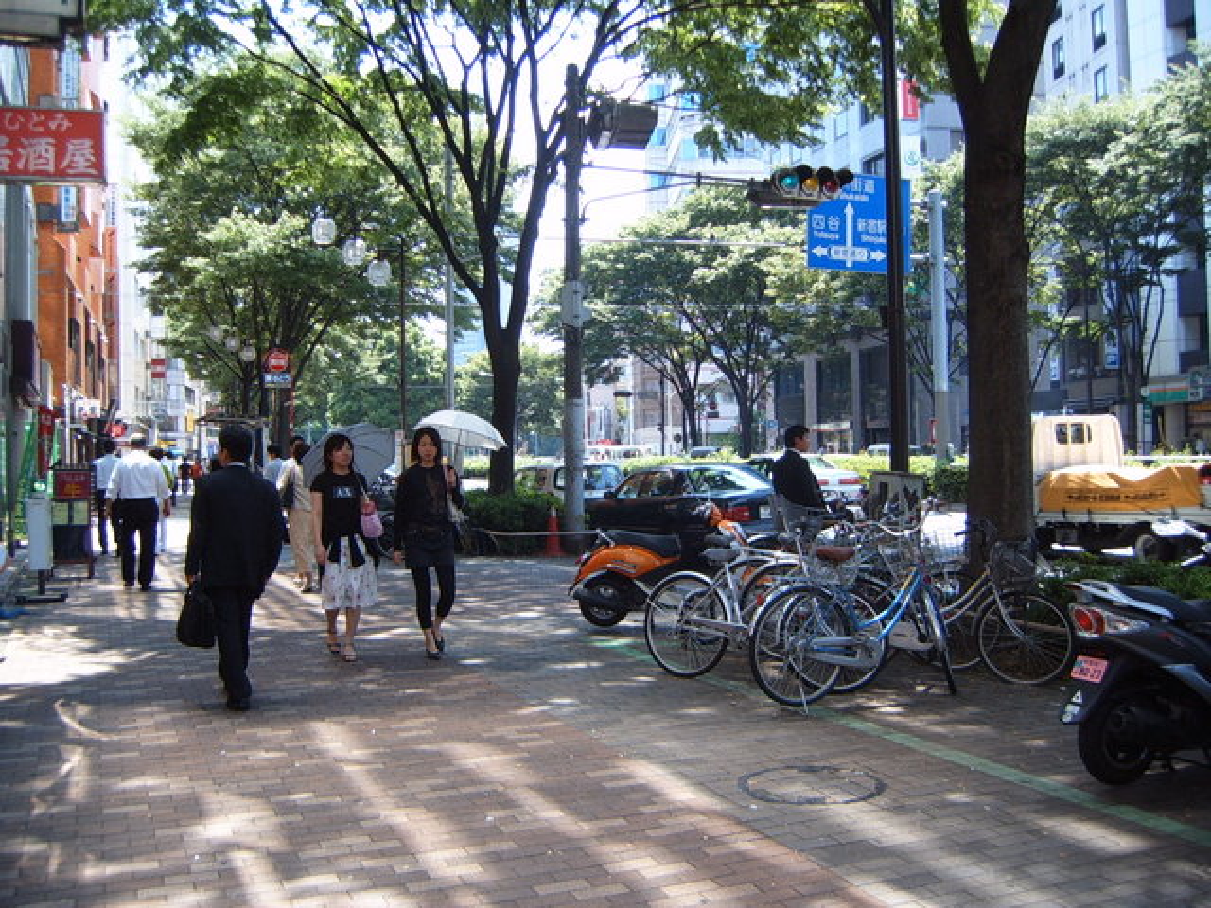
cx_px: 606
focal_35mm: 37
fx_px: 1294
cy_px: 454
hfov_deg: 50.1
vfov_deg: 38.7
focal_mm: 6.2
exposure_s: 1/180
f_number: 2.9
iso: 63
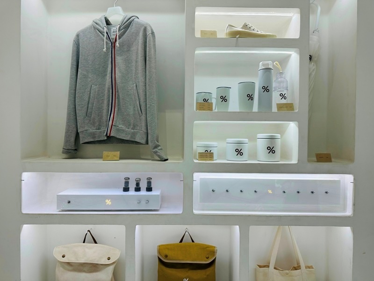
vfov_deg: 56.8
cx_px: 187
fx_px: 259
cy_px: 140
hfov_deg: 71.6
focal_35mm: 24
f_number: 1.78
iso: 80
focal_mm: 6.86
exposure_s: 1/469
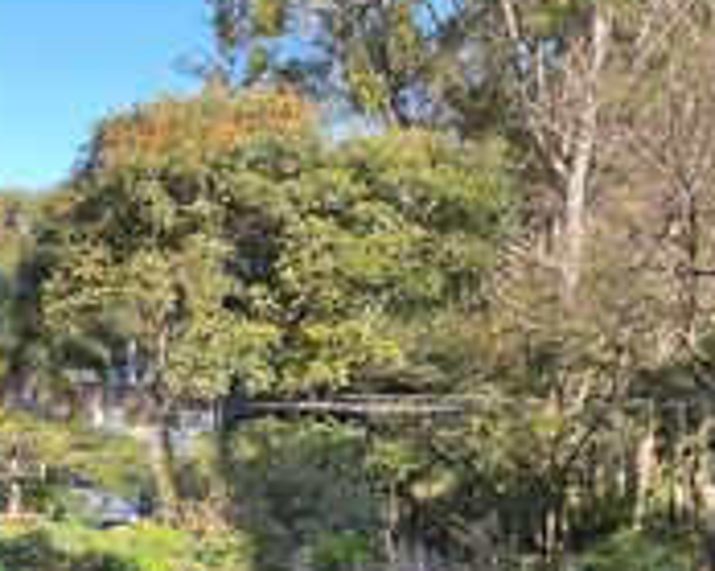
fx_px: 1480
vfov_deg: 20.3
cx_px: -193
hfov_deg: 24.1
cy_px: 711
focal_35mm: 70
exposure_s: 1/329
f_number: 1.6
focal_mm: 5.1
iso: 50
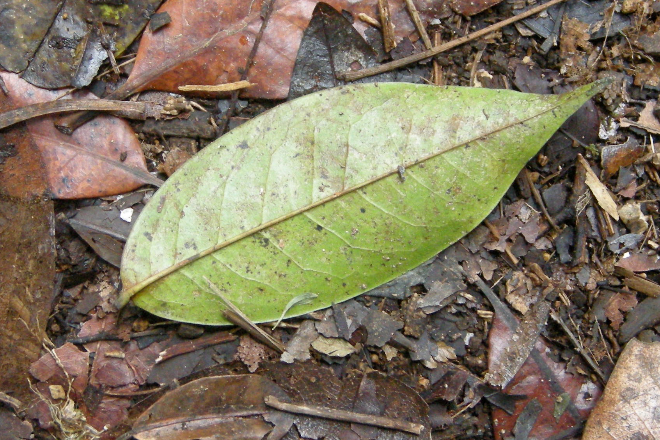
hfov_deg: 51.9
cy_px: 212
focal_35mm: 37
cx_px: 335
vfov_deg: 35.9
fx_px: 678
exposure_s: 1/64
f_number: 2.7
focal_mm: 7.5
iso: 301
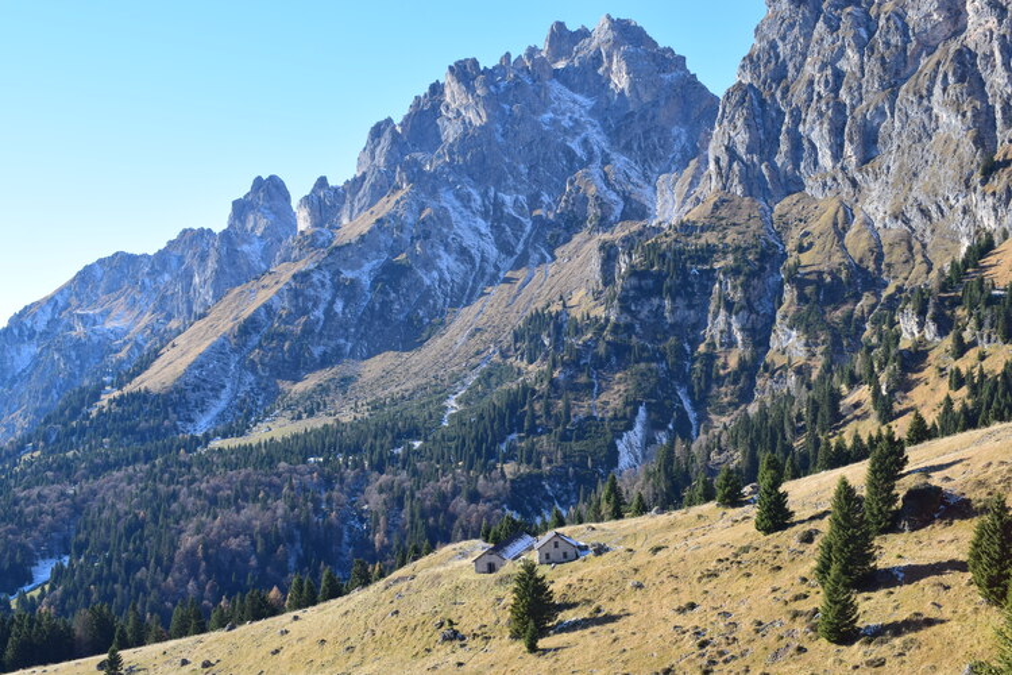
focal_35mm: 44
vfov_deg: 30.8
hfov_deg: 45.0
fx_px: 1223
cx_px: 506
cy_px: 338
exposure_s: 1/320
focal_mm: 29
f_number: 10
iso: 400
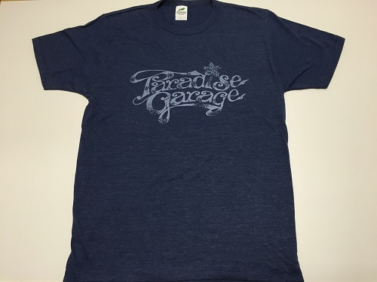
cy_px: 141
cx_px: 188
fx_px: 316
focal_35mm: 29
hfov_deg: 61.7
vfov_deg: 48.2
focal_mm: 4.15
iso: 100
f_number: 2.2
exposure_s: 1/33
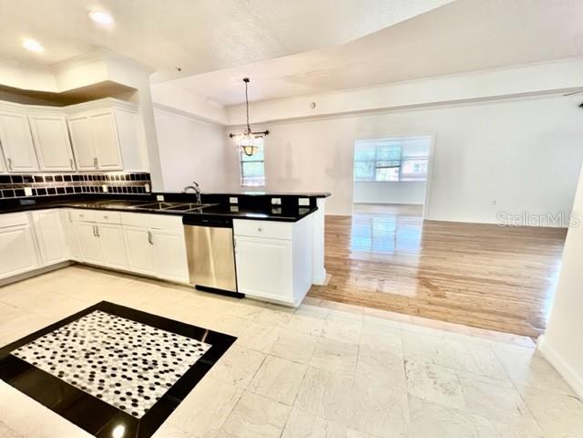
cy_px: 219
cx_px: 292
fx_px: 219
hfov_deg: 106.2
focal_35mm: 13
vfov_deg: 89.9
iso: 250
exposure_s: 1/120
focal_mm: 1.57
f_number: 1.8
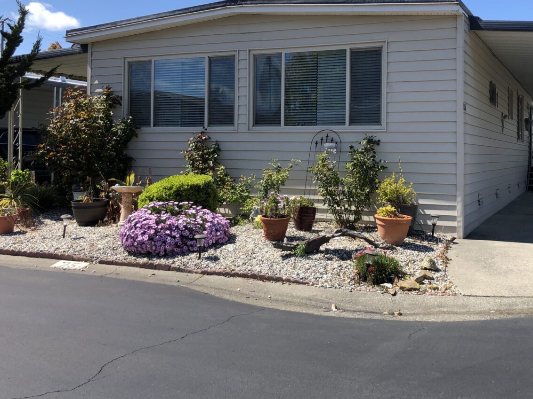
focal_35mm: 38
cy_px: 141
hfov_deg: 48.4
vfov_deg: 37.4
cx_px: 342
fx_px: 585
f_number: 1.8
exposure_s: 1/1499
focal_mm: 4
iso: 20
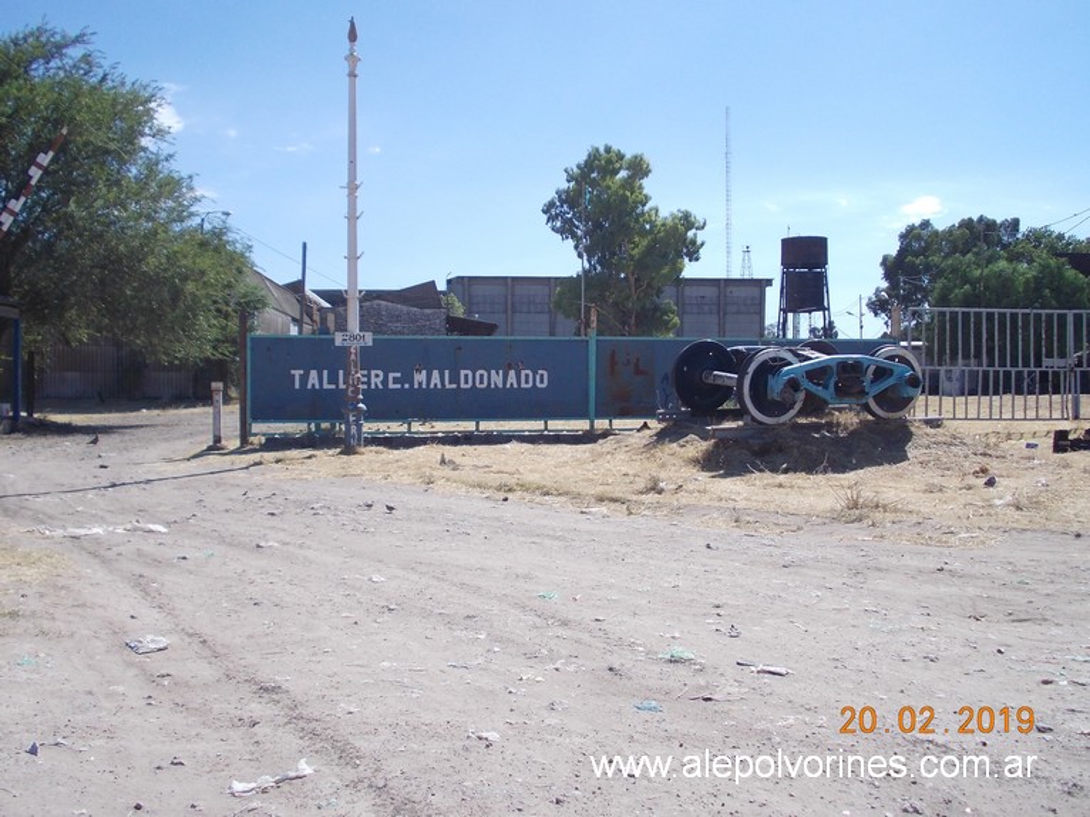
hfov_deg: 49.0
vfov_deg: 37.7
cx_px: 545
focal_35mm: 38
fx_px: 1196
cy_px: 408
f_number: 6.2
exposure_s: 1/250
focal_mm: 5.3
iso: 80
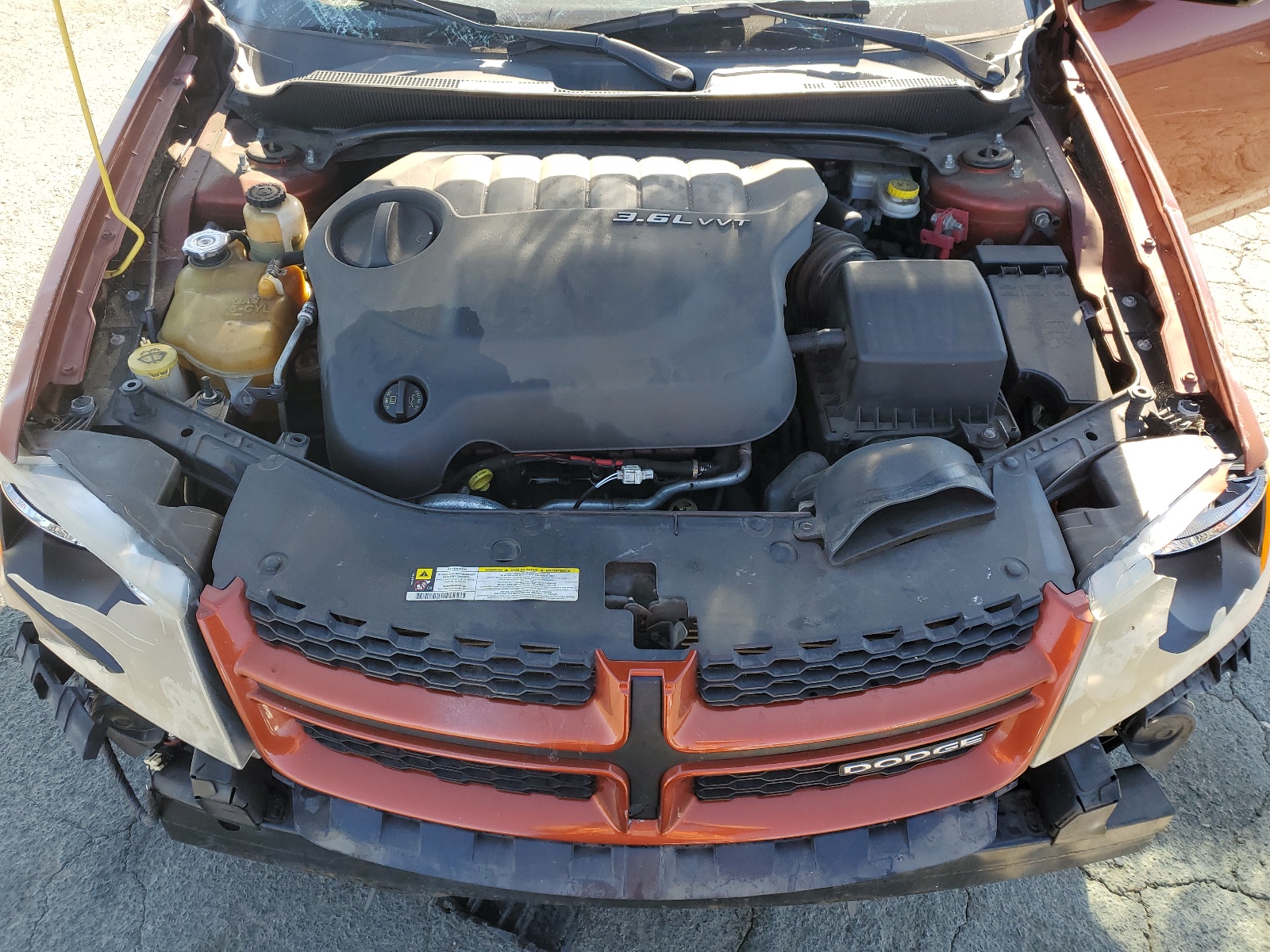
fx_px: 954
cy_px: 476
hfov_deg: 67.3
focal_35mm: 26
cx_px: 635
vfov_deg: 53.1
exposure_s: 1/526
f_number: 1.5
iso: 50
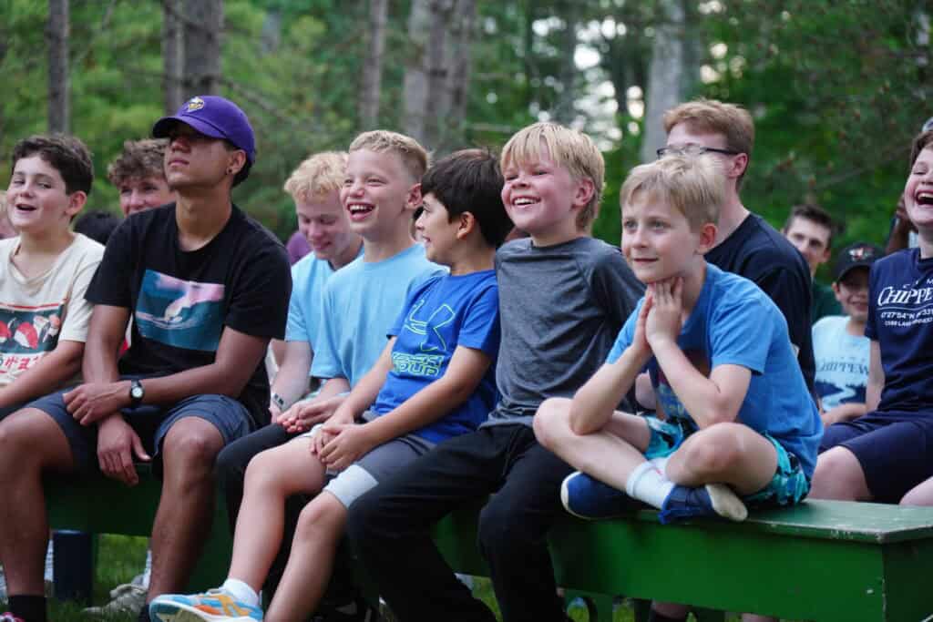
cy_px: 311
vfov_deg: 13.0
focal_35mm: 105
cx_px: 466
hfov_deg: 19.5
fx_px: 2721
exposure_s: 1/250
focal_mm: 70
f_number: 2.8
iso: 640
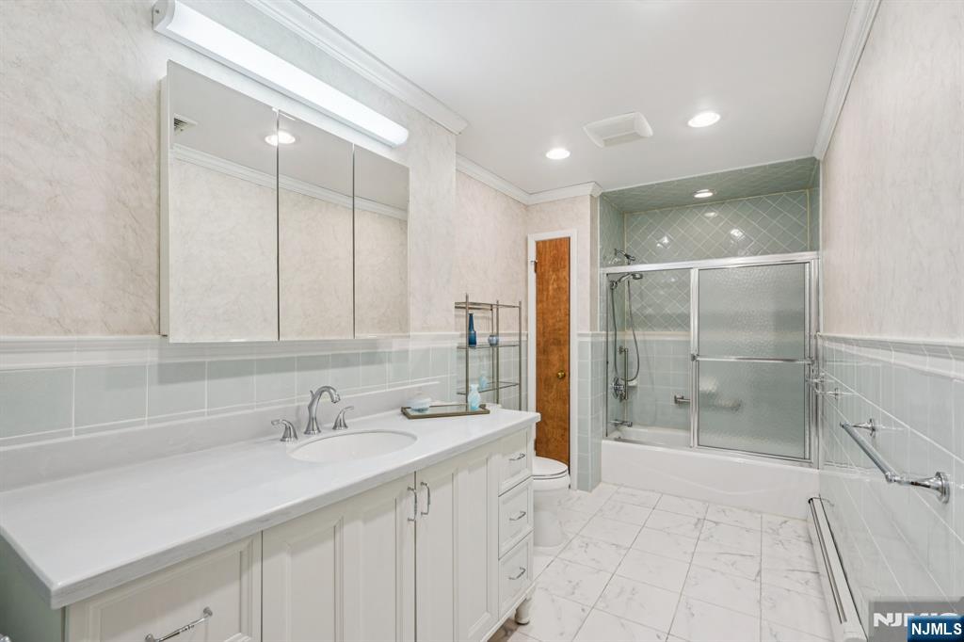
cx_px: 482
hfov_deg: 96.8
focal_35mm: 16
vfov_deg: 73.7
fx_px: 428
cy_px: 321
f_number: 9
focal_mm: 16
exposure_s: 1/25
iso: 400
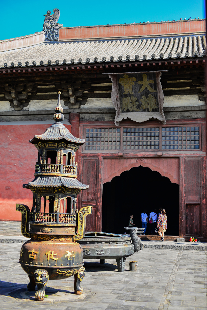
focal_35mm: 50
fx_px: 431
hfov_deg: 27.0
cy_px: 155
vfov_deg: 39.6
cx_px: 104
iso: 100
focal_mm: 50
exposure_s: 1/500
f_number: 3.2
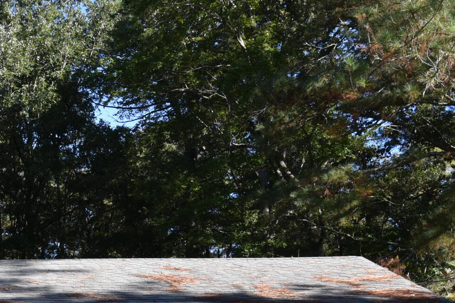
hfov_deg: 25.0
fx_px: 935
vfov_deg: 17.5
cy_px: 369
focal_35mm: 74
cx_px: -74
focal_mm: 24
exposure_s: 1/250
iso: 280
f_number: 8
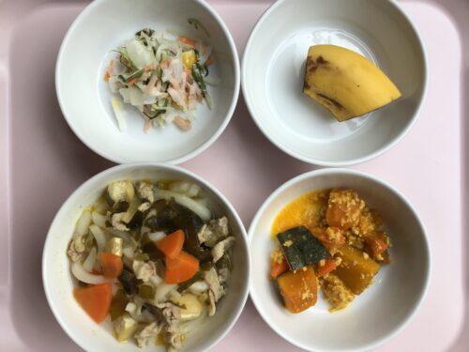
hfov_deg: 58.4
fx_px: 420
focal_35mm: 31
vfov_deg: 45.4
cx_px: 234
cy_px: 176
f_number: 2.4
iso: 32
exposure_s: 1/120
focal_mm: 3.3
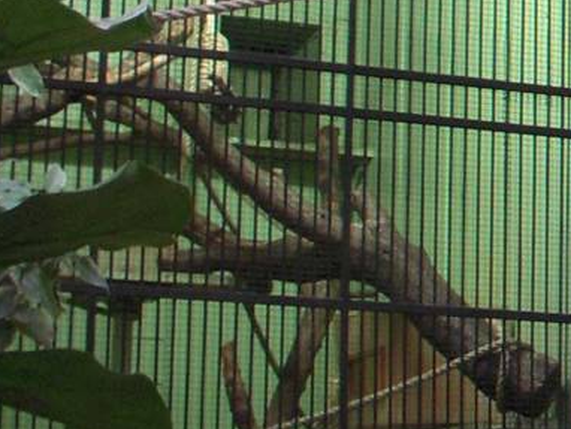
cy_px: -91
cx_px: 1187
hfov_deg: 11.1
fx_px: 2624
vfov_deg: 9.2
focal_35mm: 159
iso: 200
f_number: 3.3
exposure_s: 1/8
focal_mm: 6.3
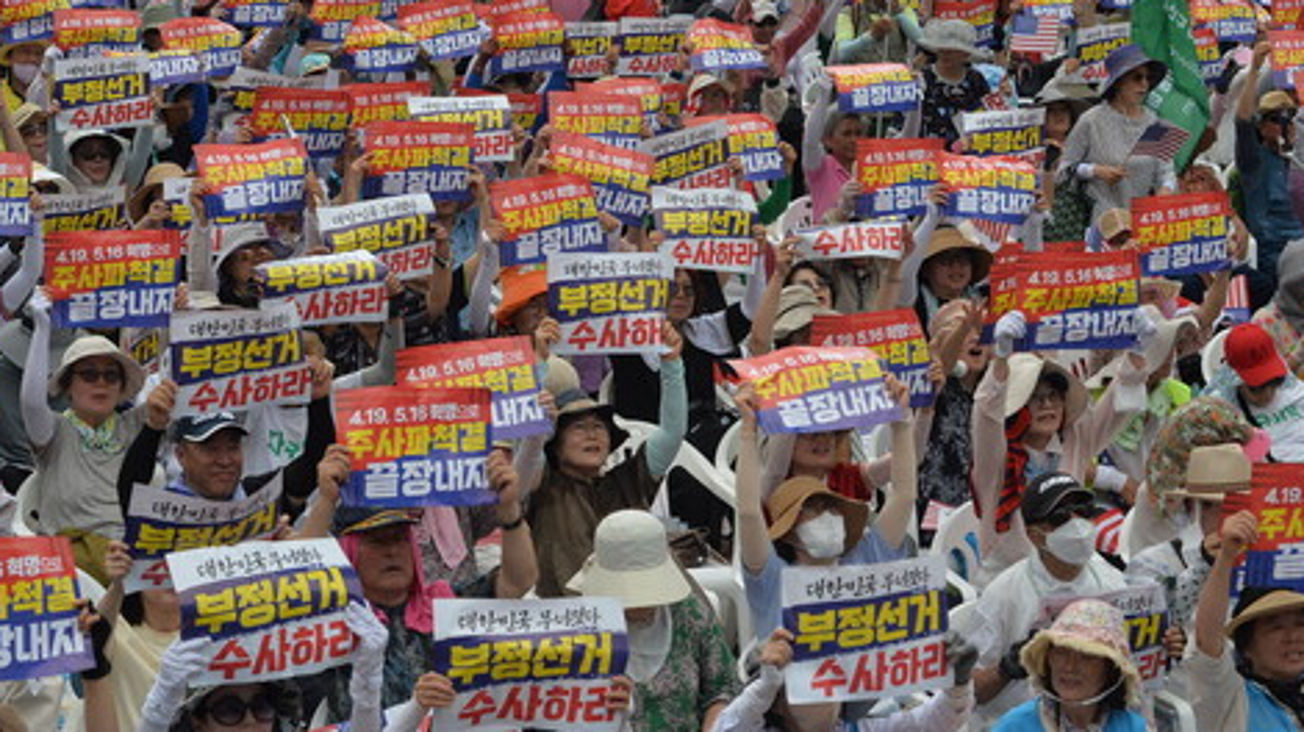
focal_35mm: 107
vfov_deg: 11.3
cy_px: 184
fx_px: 3698
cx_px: 624
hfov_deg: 20.0
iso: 400
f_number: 13
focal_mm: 80
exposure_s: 1/500
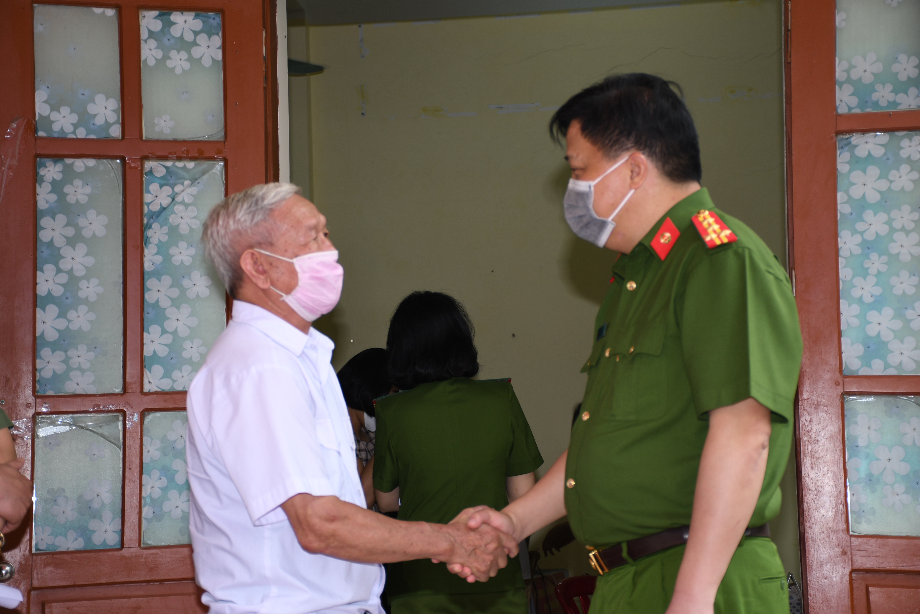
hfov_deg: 26.0
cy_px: 307
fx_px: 1993
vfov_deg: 17.5
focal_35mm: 78
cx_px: 460
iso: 250
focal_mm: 52
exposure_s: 1/200
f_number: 4.8
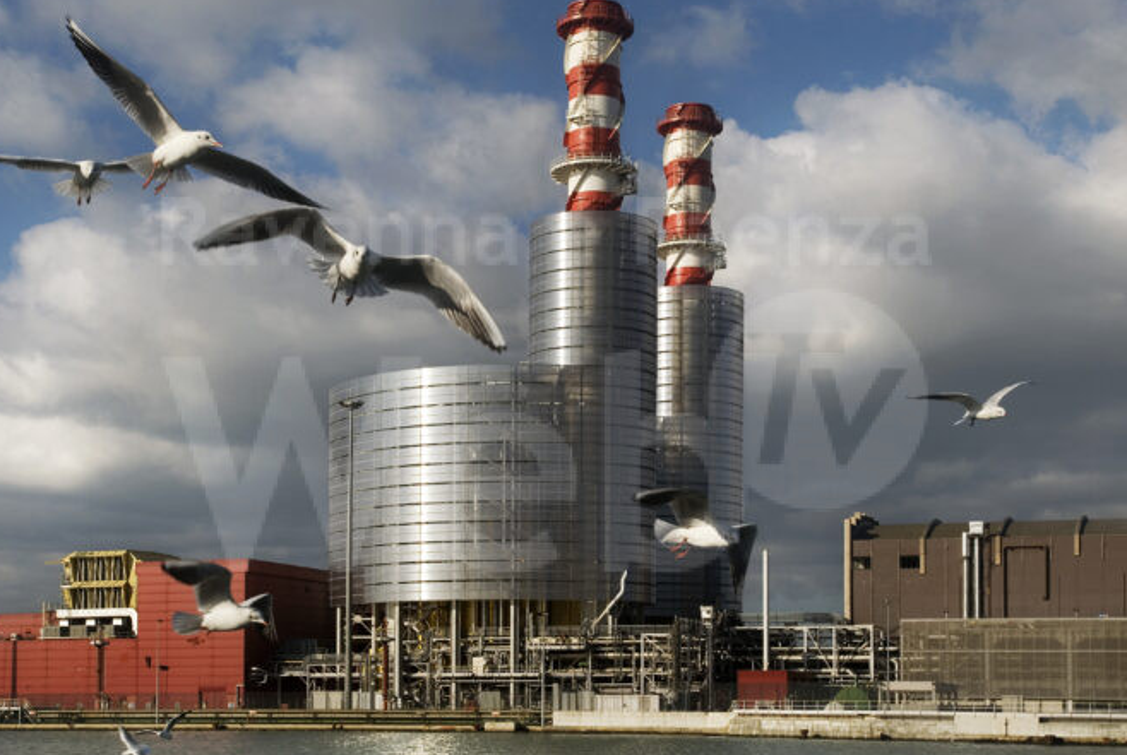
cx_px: 545
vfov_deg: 24.5
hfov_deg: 35.9
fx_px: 1741
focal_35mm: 56
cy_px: 377
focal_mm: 35
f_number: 11
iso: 100
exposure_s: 1/320
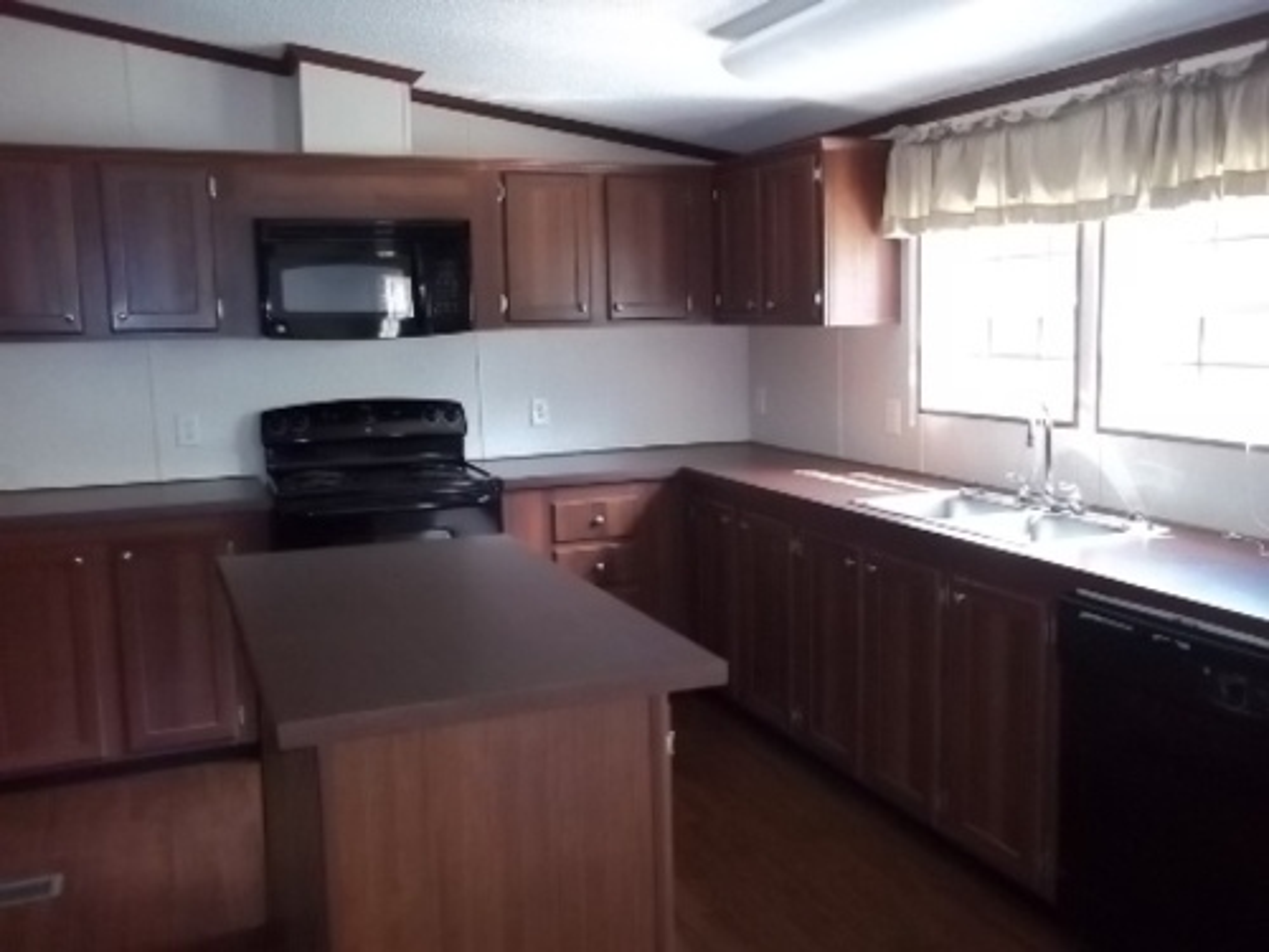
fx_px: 1173
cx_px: 634
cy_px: 476
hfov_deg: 56.8
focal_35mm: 32
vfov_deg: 44.2
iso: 320
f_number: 2.9
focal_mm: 5.7
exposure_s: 1/30
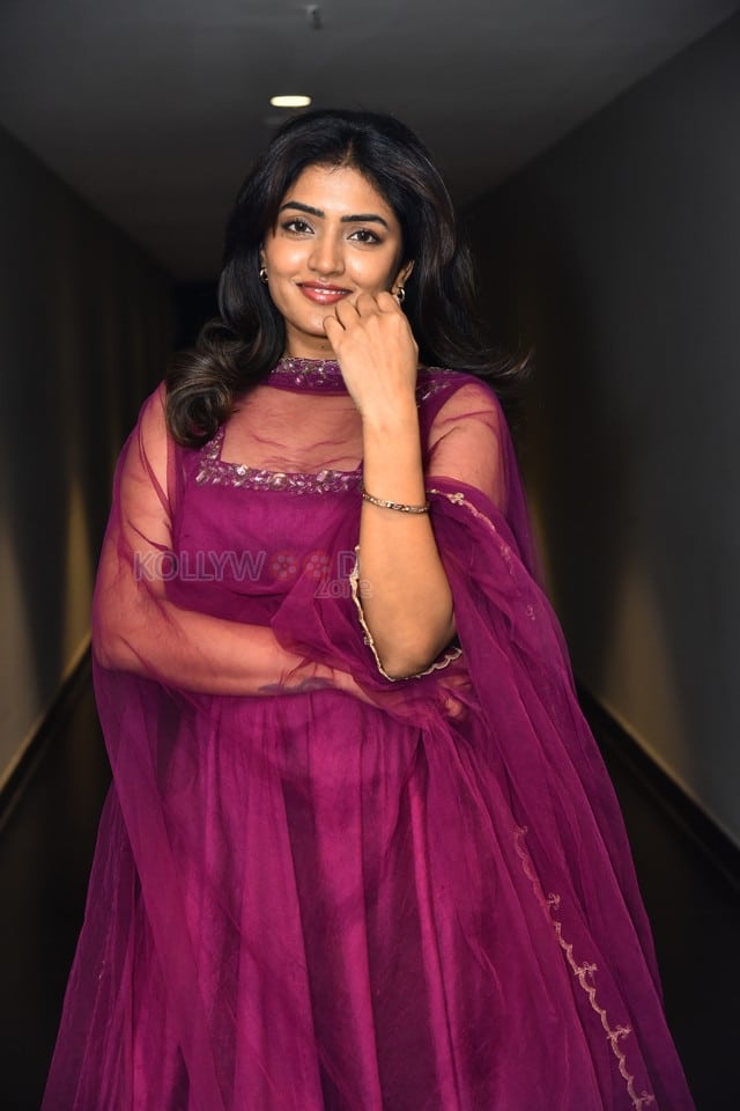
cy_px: 556
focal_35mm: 78
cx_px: 370
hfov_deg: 17.5
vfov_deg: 26.0
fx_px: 2405
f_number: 5
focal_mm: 78
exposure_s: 1/125
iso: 1600
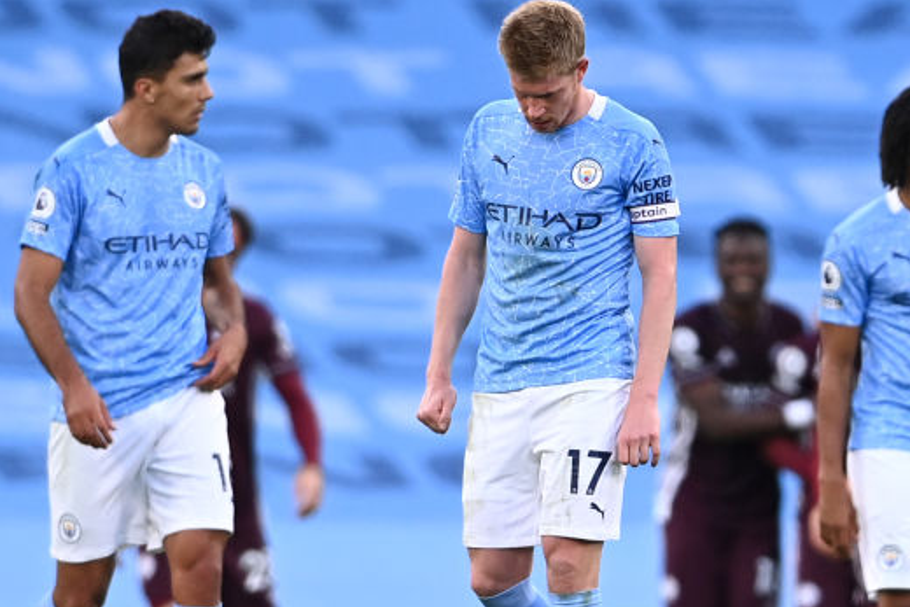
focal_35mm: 787
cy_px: 274
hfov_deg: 2.6
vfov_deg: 1.7
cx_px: 812
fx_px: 19898
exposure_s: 1/2000
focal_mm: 400
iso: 2000
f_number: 3.2
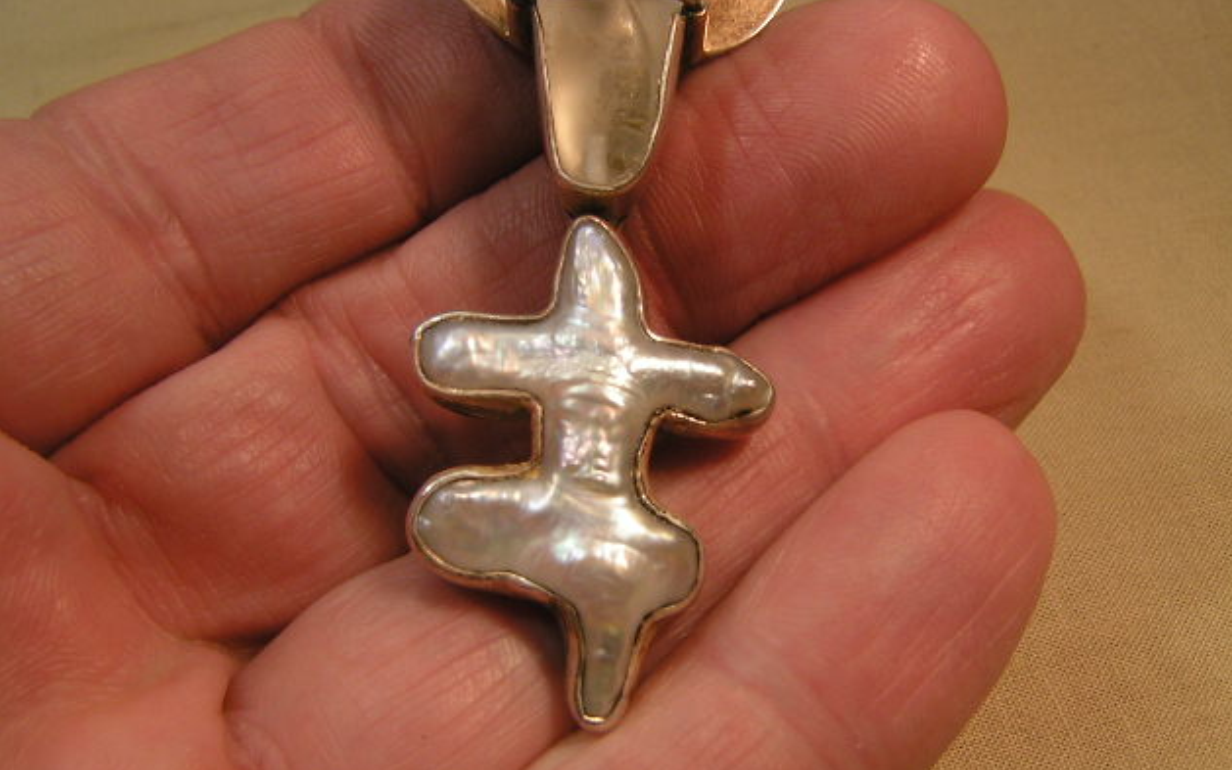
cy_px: 404
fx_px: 1376
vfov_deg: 31.2
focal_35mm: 41
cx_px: 625
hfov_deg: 48.2
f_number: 5
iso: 50
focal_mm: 5.8
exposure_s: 1/50
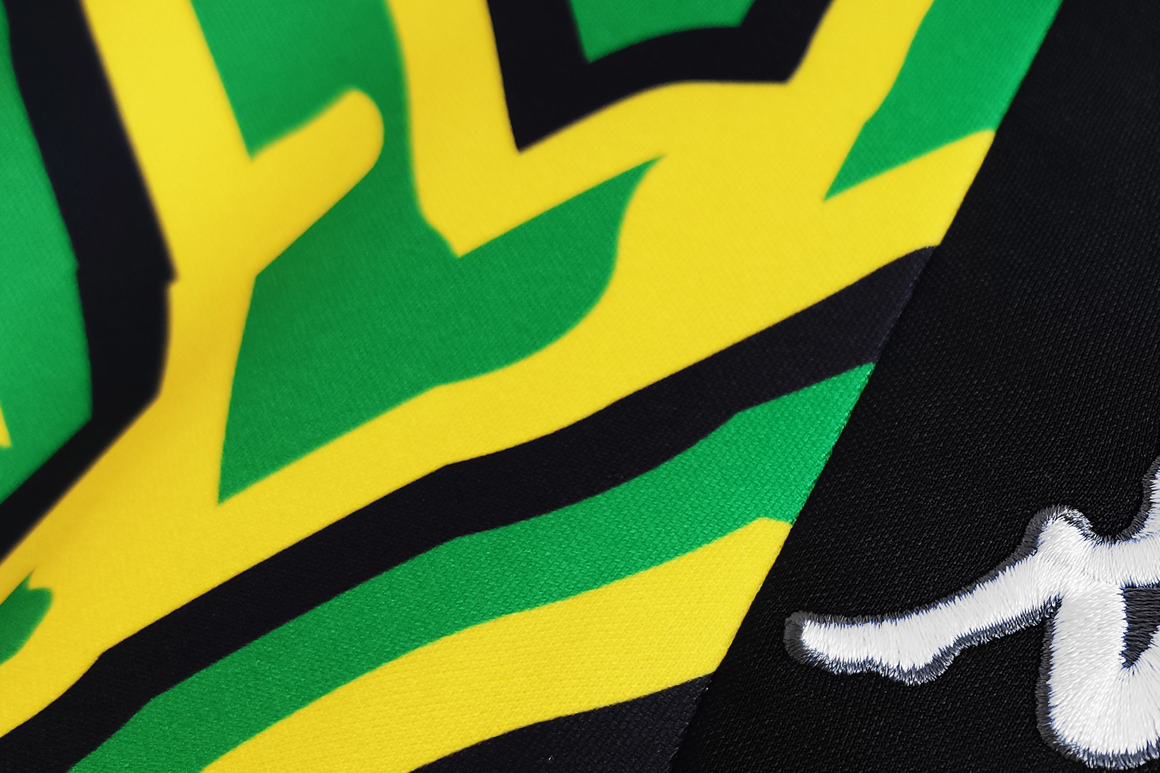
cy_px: 537
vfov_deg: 23.6
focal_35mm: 57
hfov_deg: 32.5
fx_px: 1836
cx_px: 1133
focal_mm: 5.58
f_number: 1.8
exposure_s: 1/50
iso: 100
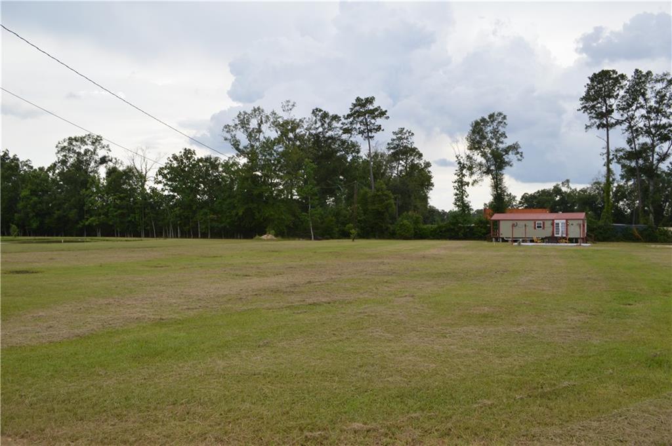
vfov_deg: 47.8
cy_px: 223
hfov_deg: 67.4
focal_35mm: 27
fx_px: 503
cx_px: 336
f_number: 6.3
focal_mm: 18
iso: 100
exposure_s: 1/200
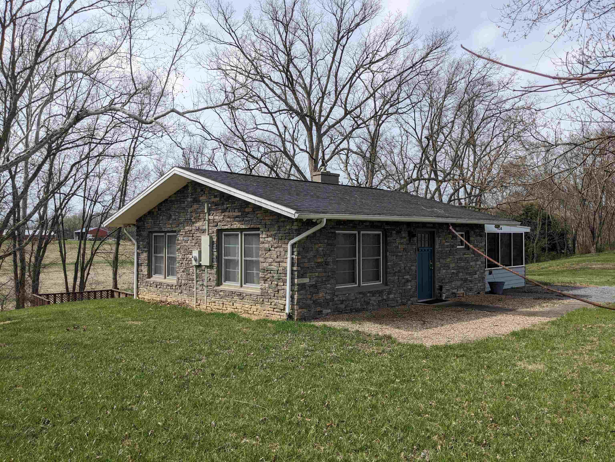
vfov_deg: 51.4
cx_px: 308
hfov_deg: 65.3
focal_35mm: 27
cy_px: 231
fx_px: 480
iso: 67
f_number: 1.73
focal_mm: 4.38
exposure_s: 1/3906
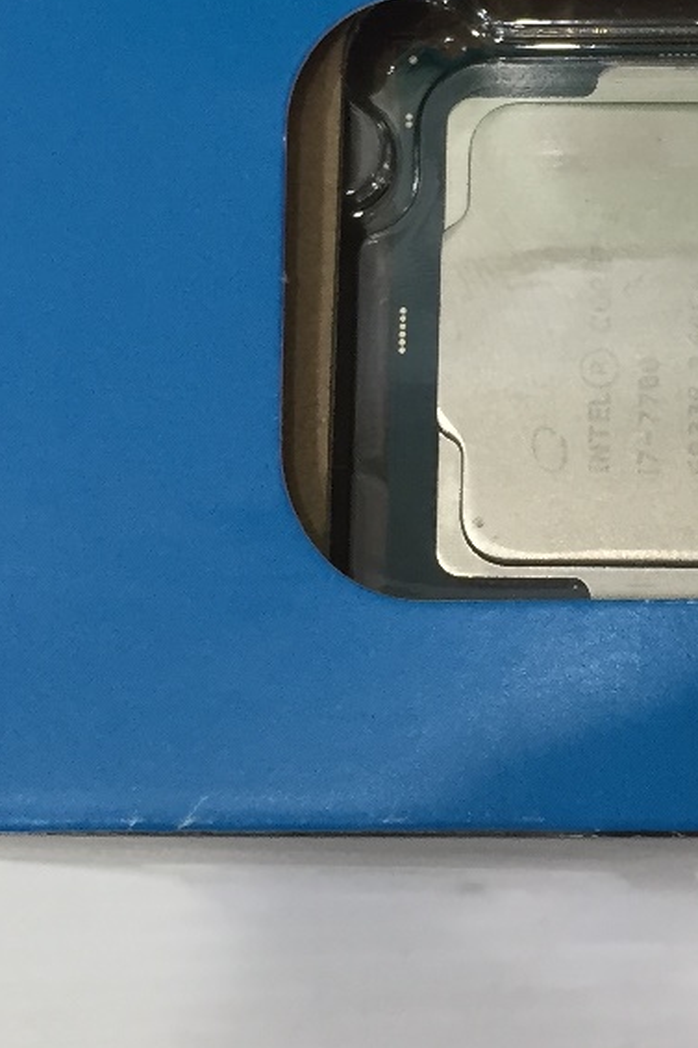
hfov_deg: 15.6
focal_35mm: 87
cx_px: 541
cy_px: 246
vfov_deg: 23.1
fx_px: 2532
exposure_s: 1/33
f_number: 2.2
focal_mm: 4.15
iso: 80
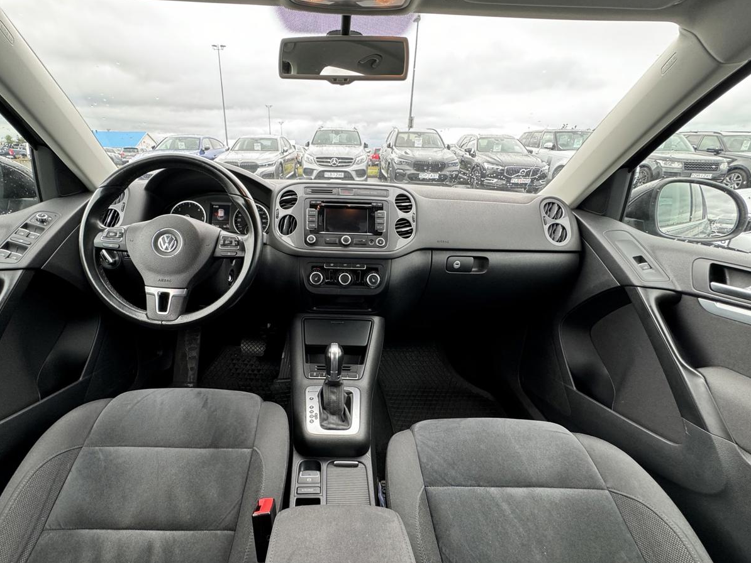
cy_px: 300
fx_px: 347
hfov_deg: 94.2
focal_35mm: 16
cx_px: 337
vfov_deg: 78.0
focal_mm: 2.22
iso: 160
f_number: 2.2
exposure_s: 1/99
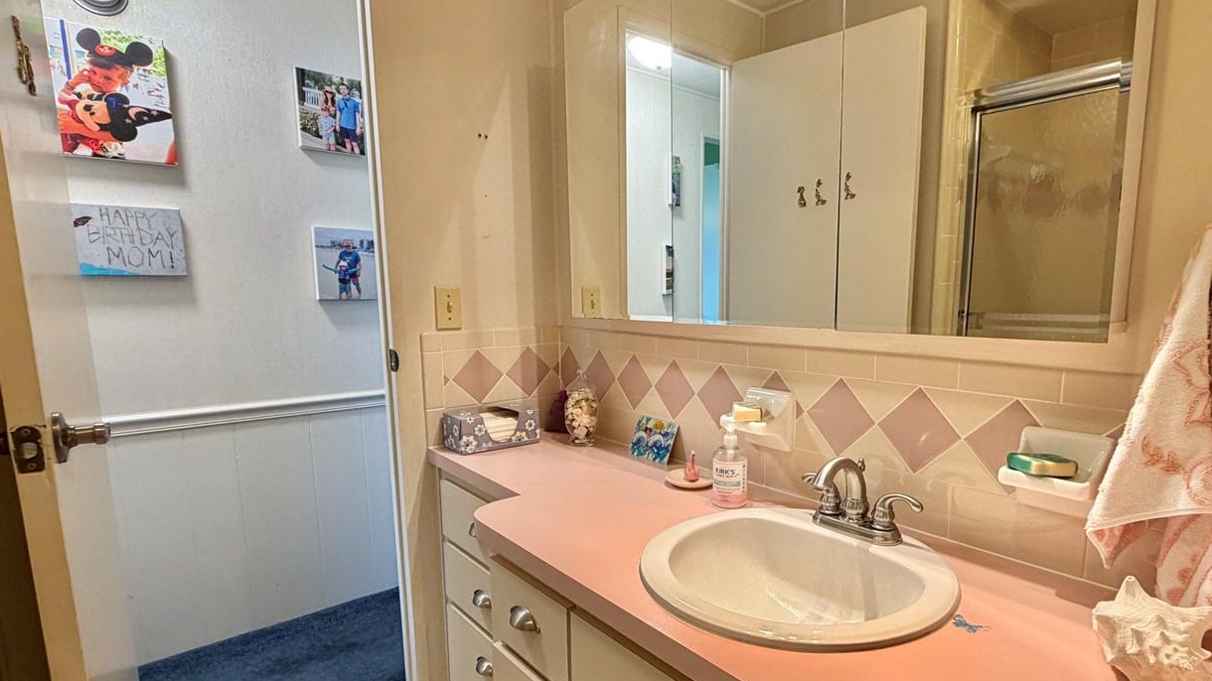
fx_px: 643
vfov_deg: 55.7
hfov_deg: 86.3
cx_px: 672
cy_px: 385
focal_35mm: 20
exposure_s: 1/120
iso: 250
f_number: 2.2
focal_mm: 2.22
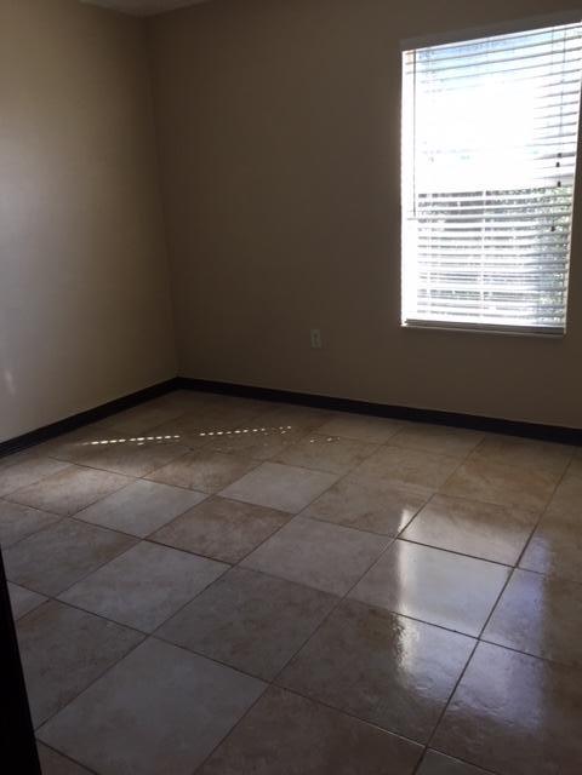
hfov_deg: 48.2
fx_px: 650
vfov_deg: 61.7
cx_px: 291
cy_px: 388
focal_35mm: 29
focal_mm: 4.15
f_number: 2.2
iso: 50
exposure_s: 1/120
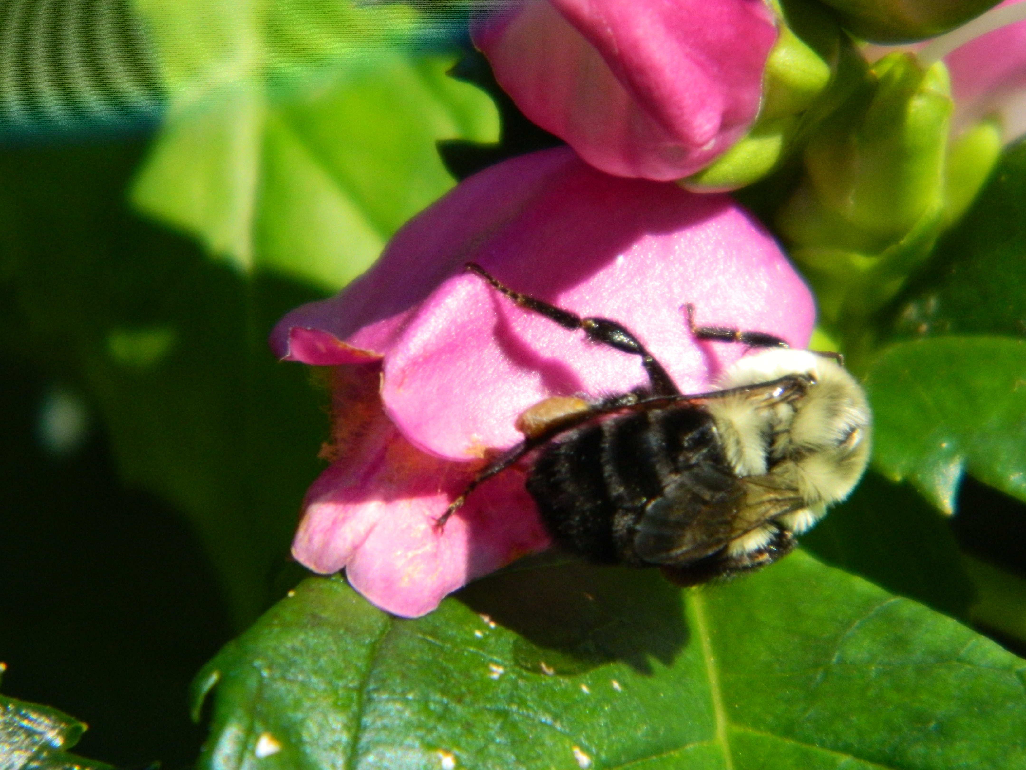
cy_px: 385
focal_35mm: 221
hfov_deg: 9.0
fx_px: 6550
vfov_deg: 6.7
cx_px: 513
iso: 400
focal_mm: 39.7
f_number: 5.4
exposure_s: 1/400
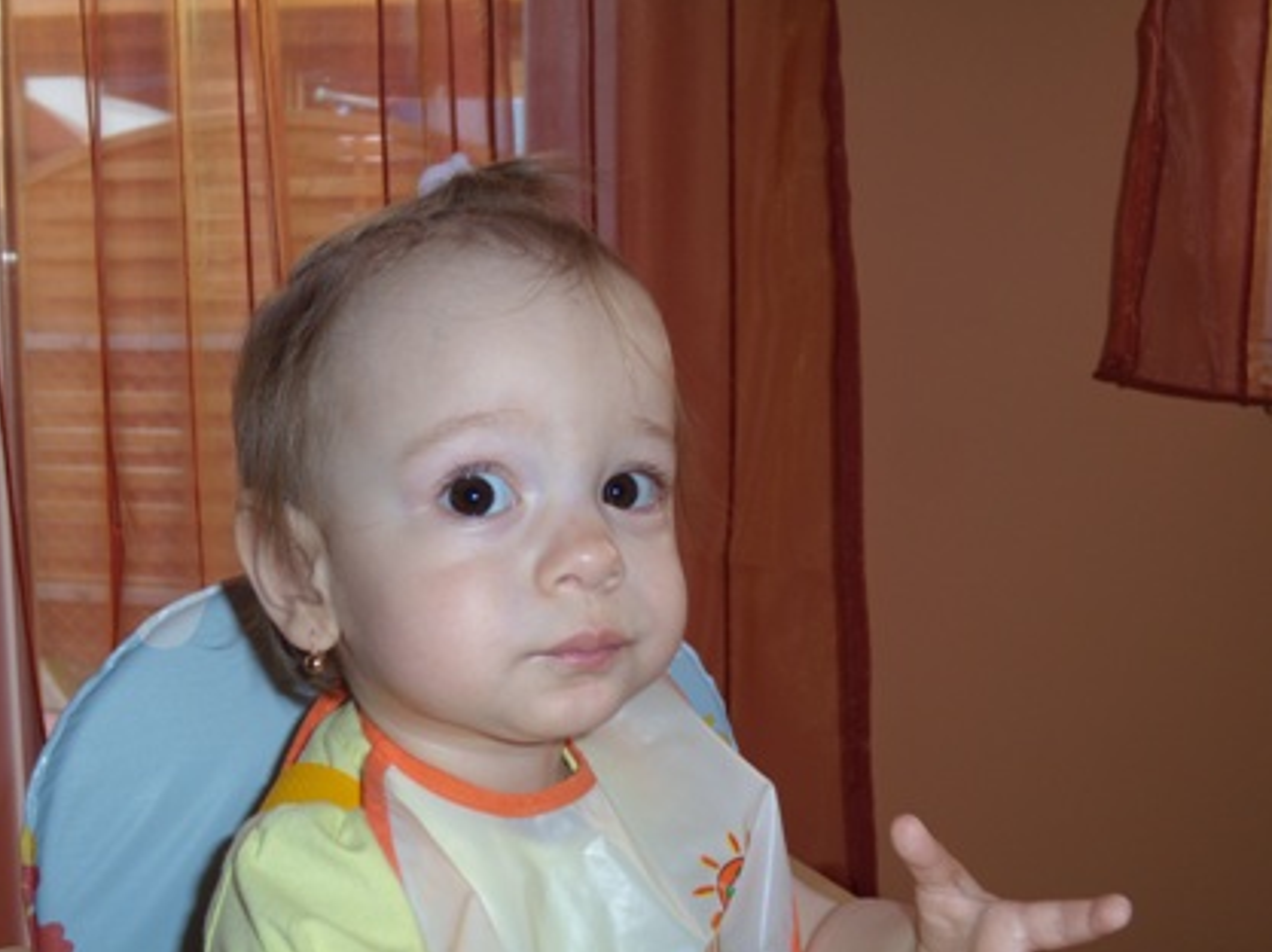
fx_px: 1505
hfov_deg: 45.8
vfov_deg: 35.1
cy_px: 476
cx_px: 639
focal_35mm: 41
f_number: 3.4
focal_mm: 8.5
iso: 100
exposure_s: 1/30
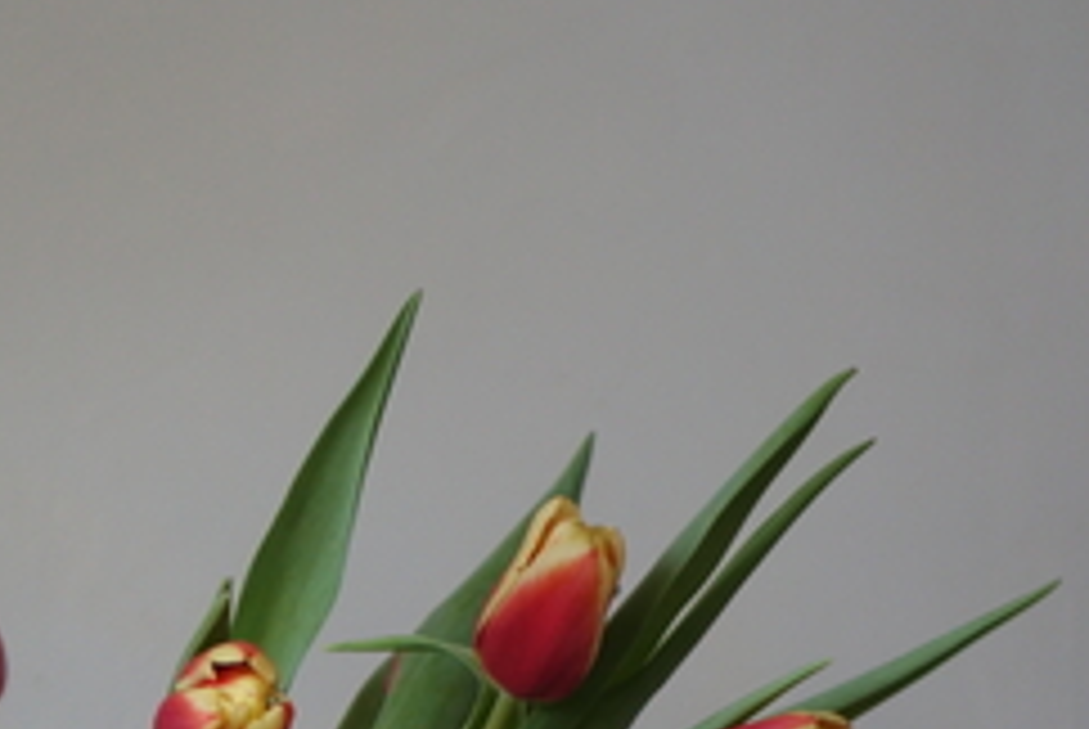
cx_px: 148
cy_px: 529
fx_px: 11509
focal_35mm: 380
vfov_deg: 3.6
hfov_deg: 5.4
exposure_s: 1/60
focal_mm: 73.3
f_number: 2.8
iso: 800
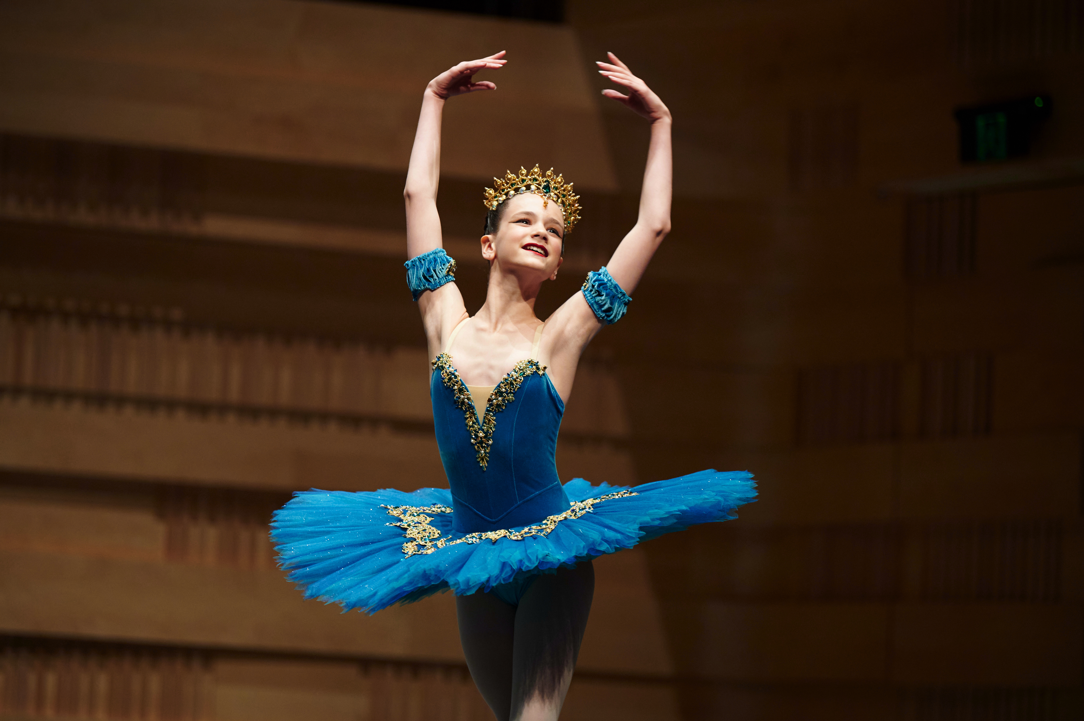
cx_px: 542
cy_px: 360
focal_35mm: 150
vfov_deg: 9.1
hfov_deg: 13.7
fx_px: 4514
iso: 4000
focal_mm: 150
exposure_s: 1/400
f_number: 2.8
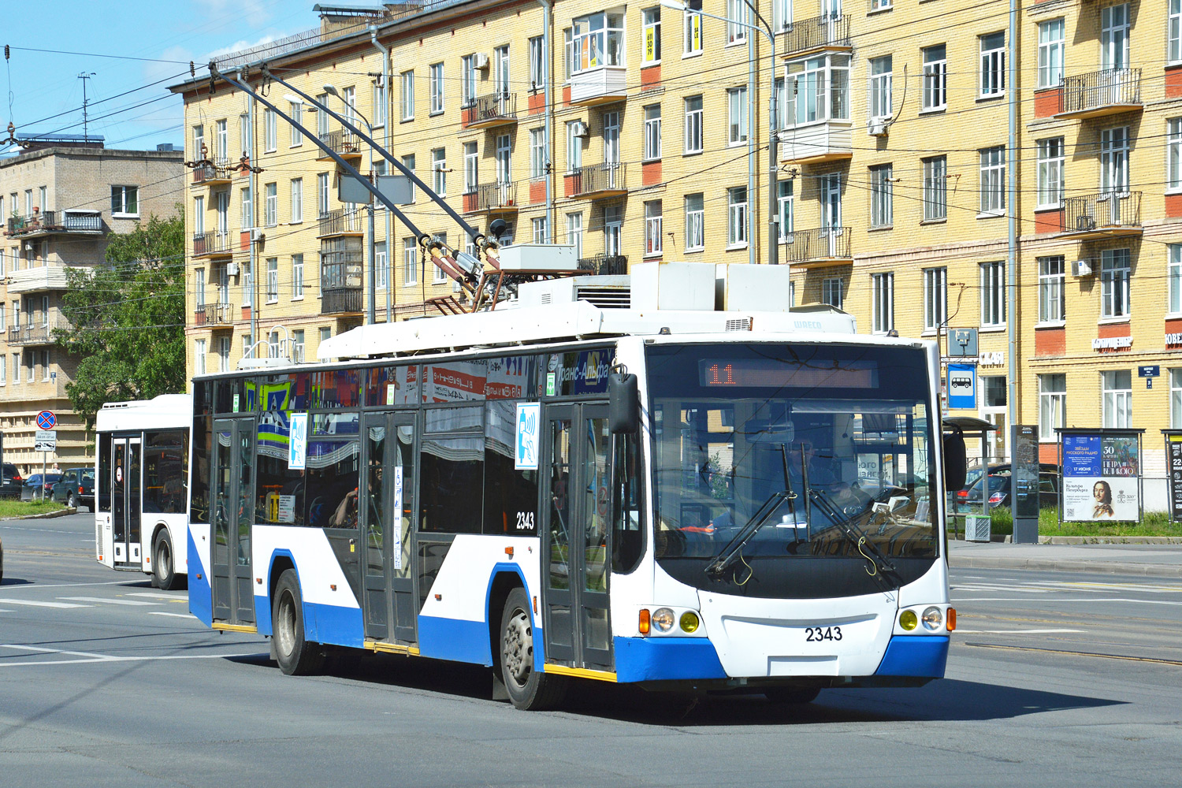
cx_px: 591
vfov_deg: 12.2
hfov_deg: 18.2
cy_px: 394
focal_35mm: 112
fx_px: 3693
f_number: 8
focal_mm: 75
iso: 200
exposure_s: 1/800
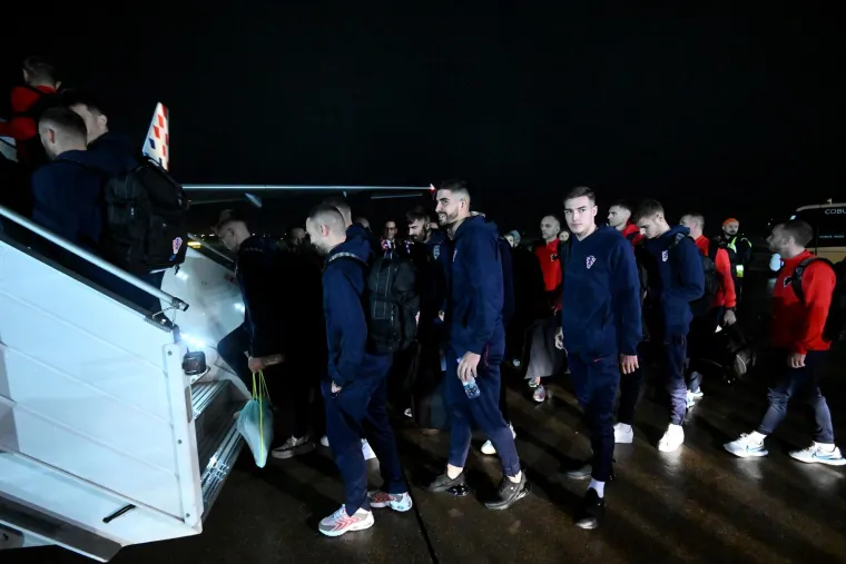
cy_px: 282
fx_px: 376
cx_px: 423
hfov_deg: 96.7
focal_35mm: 16
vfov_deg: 73.8
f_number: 4
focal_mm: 16
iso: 20000
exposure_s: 1/160
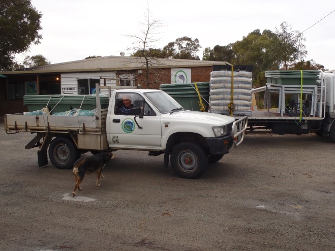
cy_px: 117
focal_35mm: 34
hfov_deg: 53.8
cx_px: 193
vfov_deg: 41.8
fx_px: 329
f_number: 3.9
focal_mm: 5
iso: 80
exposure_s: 1/160
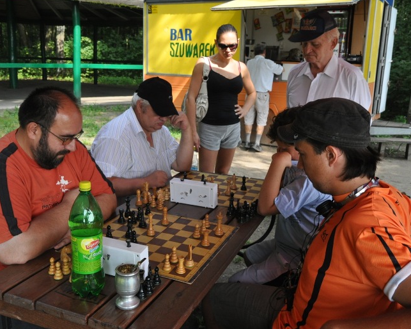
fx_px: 426
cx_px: 198
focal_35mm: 35
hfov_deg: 51.5
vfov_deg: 42.2
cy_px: 162
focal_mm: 20
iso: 800
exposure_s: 1/250
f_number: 8
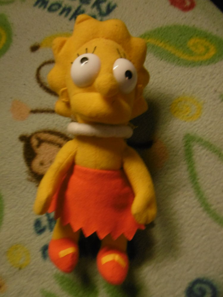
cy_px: 148
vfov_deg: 71.6
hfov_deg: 56.8
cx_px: 112
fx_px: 206
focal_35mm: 24
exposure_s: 1/8
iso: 400
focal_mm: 4.3
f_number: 3.1
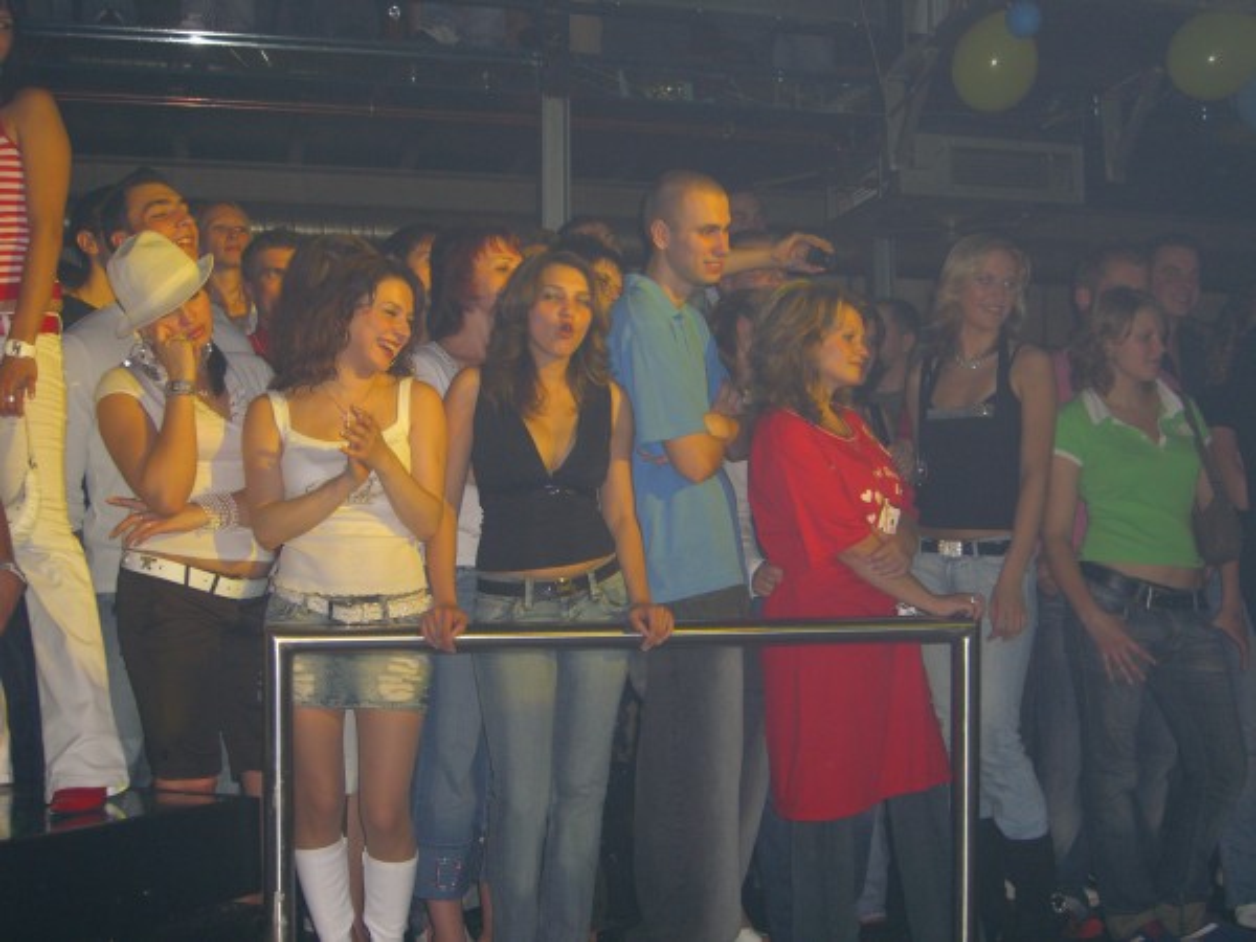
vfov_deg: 31.5
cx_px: 628
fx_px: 1669
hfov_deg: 41.2
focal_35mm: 46
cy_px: 471
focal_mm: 9.5
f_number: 3.1
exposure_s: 1/60
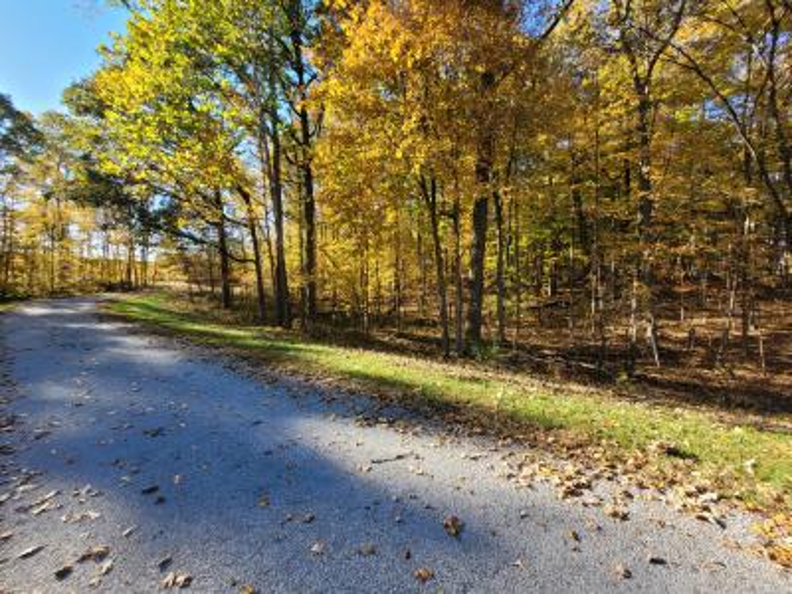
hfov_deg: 106.2
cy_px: 297
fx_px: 297
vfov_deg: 89.9
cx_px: 396
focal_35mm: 13
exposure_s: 1/360
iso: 40
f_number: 2.2
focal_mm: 1.74
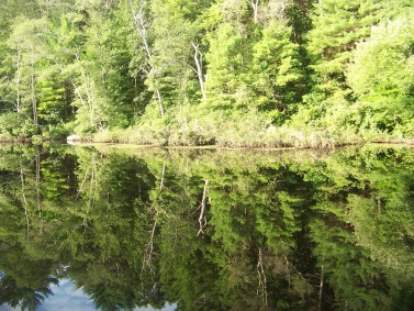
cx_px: 207
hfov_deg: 51.3
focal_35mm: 36
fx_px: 431
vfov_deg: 39.7
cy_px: 156
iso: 65
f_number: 2.8
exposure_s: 1/100
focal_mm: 5.85
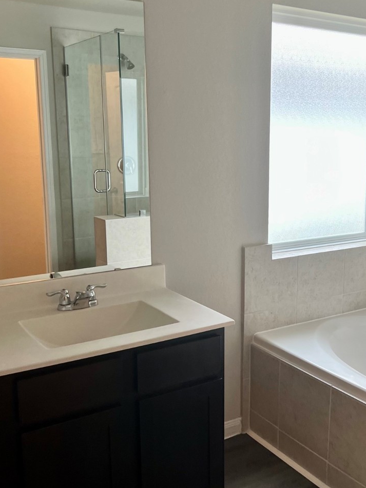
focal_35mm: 42
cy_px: 245
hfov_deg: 34.1
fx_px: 592
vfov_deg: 44.8
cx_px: 236
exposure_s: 1/120
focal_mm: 5.7
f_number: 1.5
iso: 100
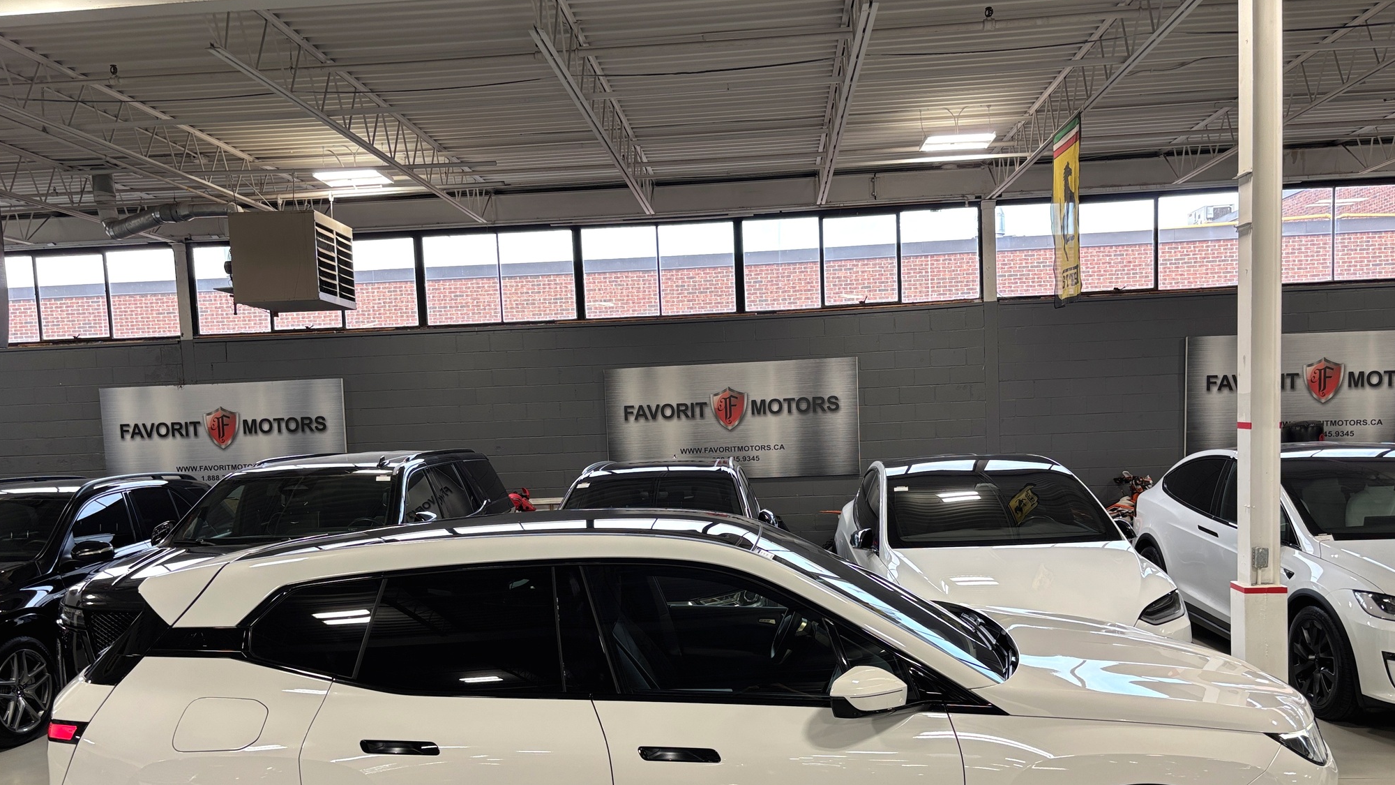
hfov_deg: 66.1
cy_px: 497
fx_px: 1073
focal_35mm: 29
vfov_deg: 39.9
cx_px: 694
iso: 80
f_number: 1.6
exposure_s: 1/120
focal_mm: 5.96
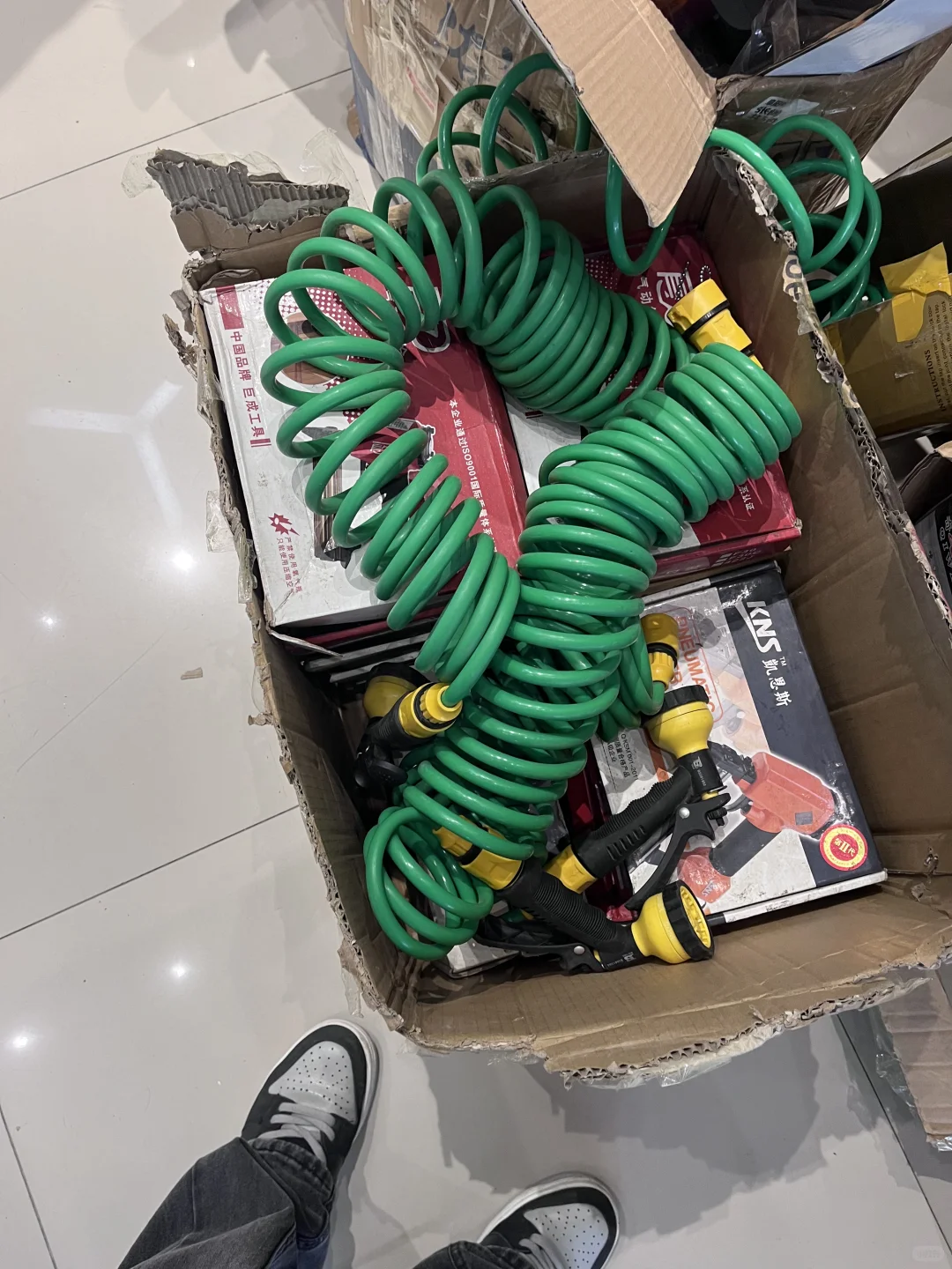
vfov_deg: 67.3
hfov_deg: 53.1
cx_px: 476
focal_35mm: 26
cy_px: 634
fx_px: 953
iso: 100
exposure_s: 1/50
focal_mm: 5.1
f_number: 1.6
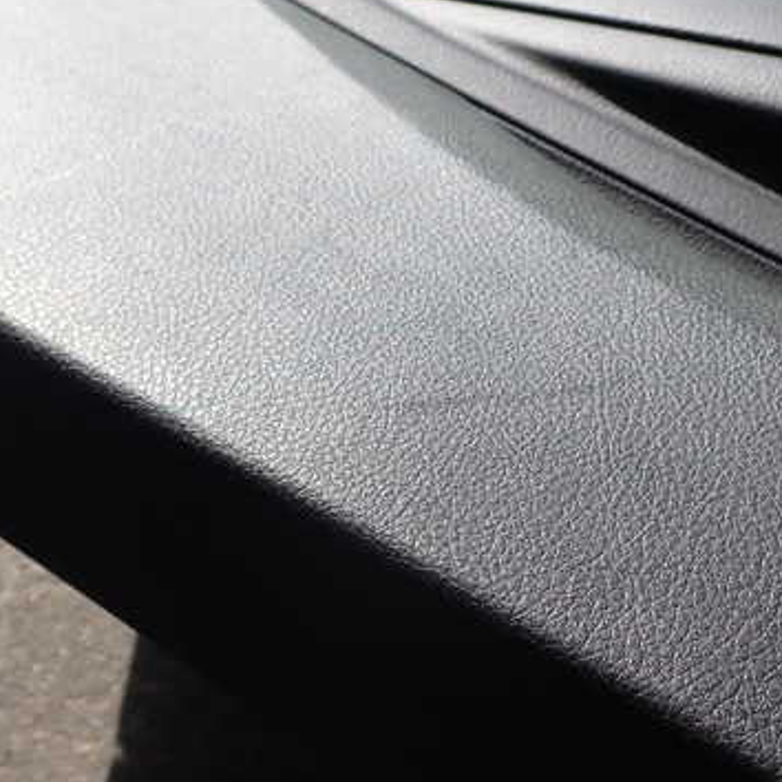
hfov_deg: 37.5
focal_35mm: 45
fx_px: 1150
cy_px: 380
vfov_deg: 37.5
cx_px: 431
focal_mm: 5.4
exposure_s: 1/500
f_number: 3.2
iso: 100
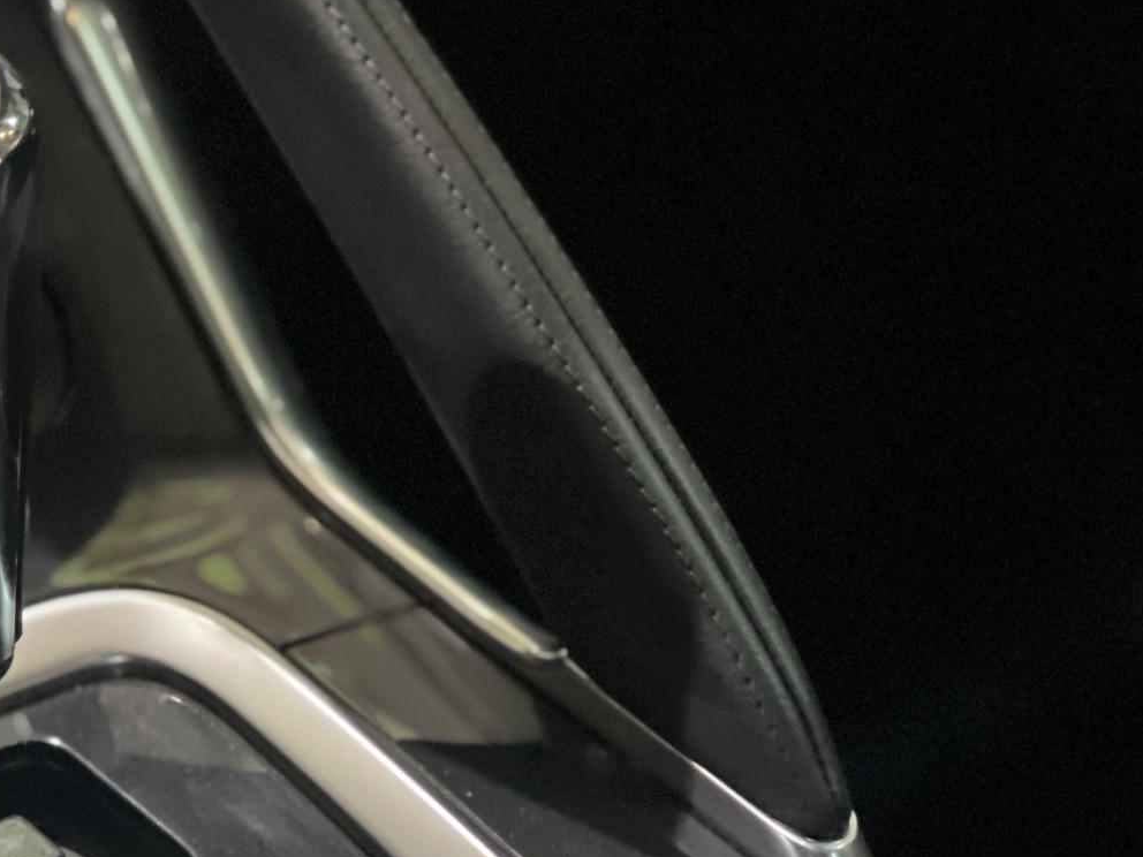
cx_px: 63
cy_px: 798
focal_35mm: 149
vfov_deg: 9.9
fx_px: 4920
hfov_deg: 13.1
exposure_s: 1/15
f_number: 2.8
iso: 800
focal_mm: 9
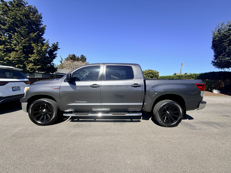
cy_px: 86
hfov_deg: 102.1
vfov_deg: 85.7
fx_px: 93
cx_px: 116
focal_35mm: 14
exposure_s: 1/770
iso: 32
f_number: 2.2
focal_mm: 2.22
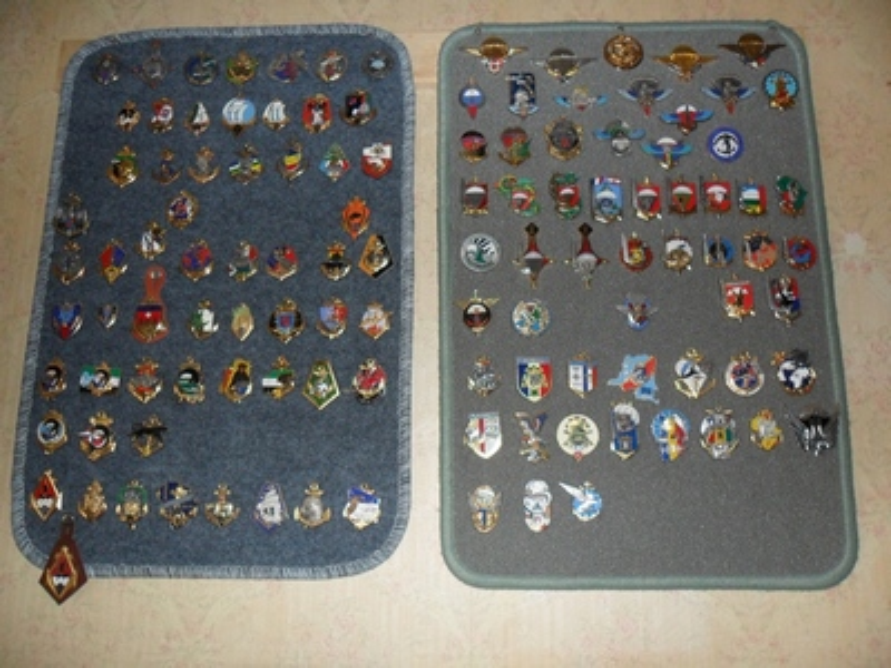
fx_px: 695
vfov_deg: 51.4
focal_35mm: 27
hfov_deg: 65.3
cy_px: 334
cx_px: 446
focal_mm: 4.9
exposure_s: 1/45
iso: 160
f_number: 8.9
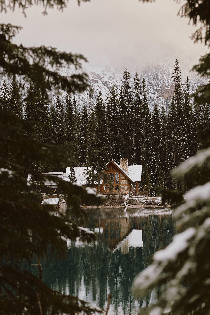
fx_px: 1085
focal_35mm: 124
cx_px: 105
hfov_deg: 11.1
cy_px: 158
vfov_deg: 16.5
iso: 320
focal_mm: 124
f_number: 4
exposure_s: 1/250
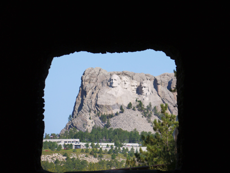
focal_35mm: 256
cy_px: 86
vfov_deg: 5.8
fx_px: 1701
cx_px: 115
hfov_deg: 7.7
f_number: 5
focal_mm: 128
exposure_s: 1/400
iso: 160
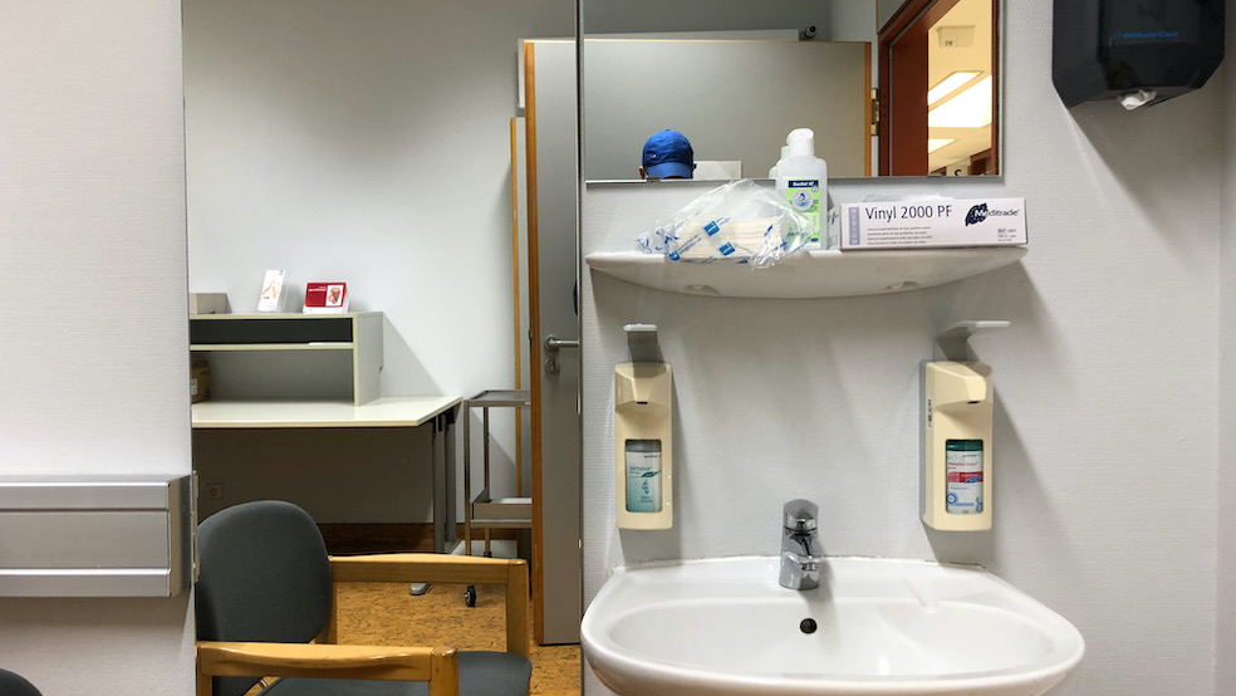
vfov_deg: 37.8
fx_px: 1016
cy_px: 315
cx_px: 609
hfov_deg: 62.6
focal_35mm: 31
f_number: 1.8
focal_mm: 4
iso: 40
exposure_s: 1/20
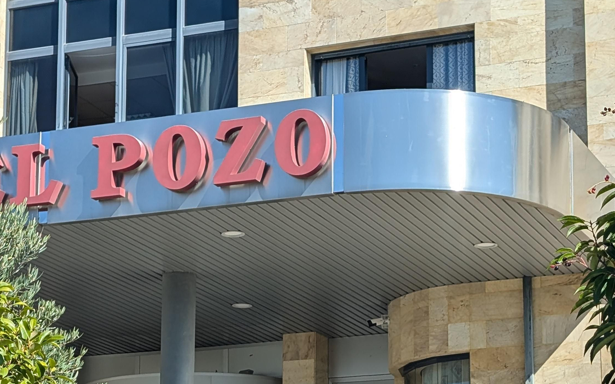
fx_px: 1592
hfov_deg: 21.9
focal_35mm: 95
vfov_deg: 13.6
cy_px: 358
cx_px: 313
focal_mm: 6.9
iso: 21
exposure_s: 1/1166
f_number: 1.68
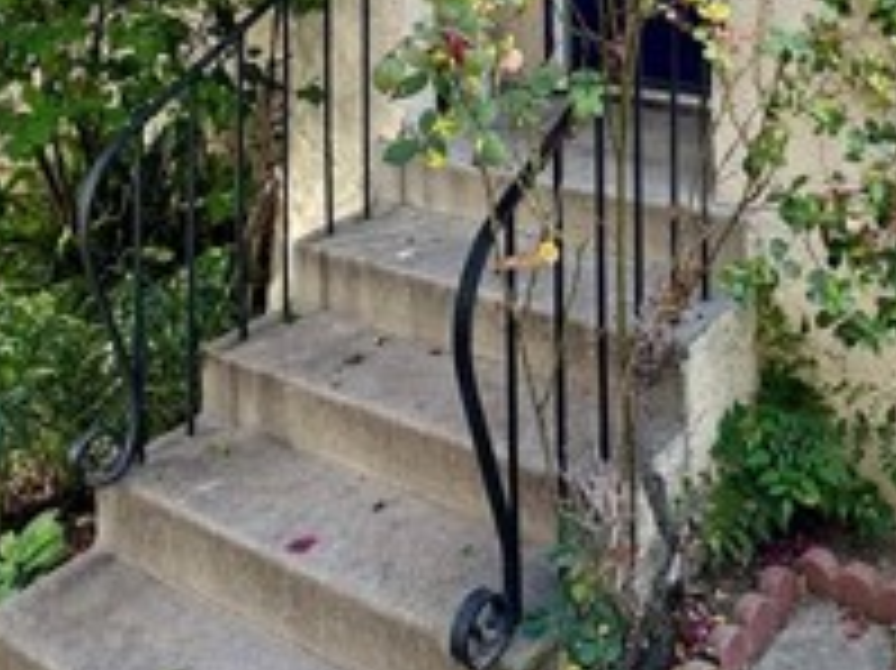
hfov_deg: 40.2
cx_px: 734
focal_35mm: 45
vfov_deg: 27.4
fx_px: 1164
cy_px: -175
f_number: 2.2
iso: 40
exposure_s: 1/159
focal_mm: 2.22
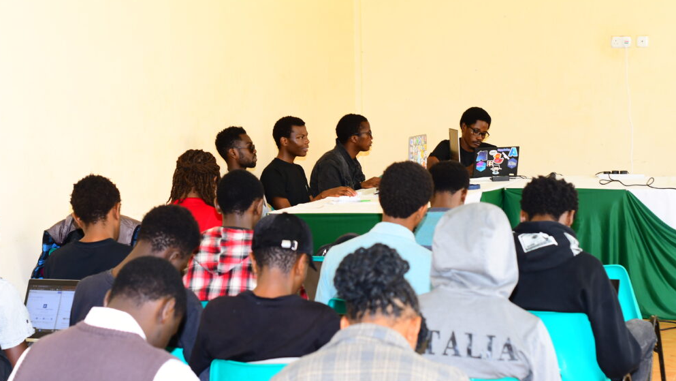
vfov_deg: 14.9
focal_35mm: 81
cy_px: 202
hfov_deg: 26.2
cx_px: 328
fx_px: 1452
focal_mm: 50
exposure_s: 1/60
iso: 400
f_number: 5
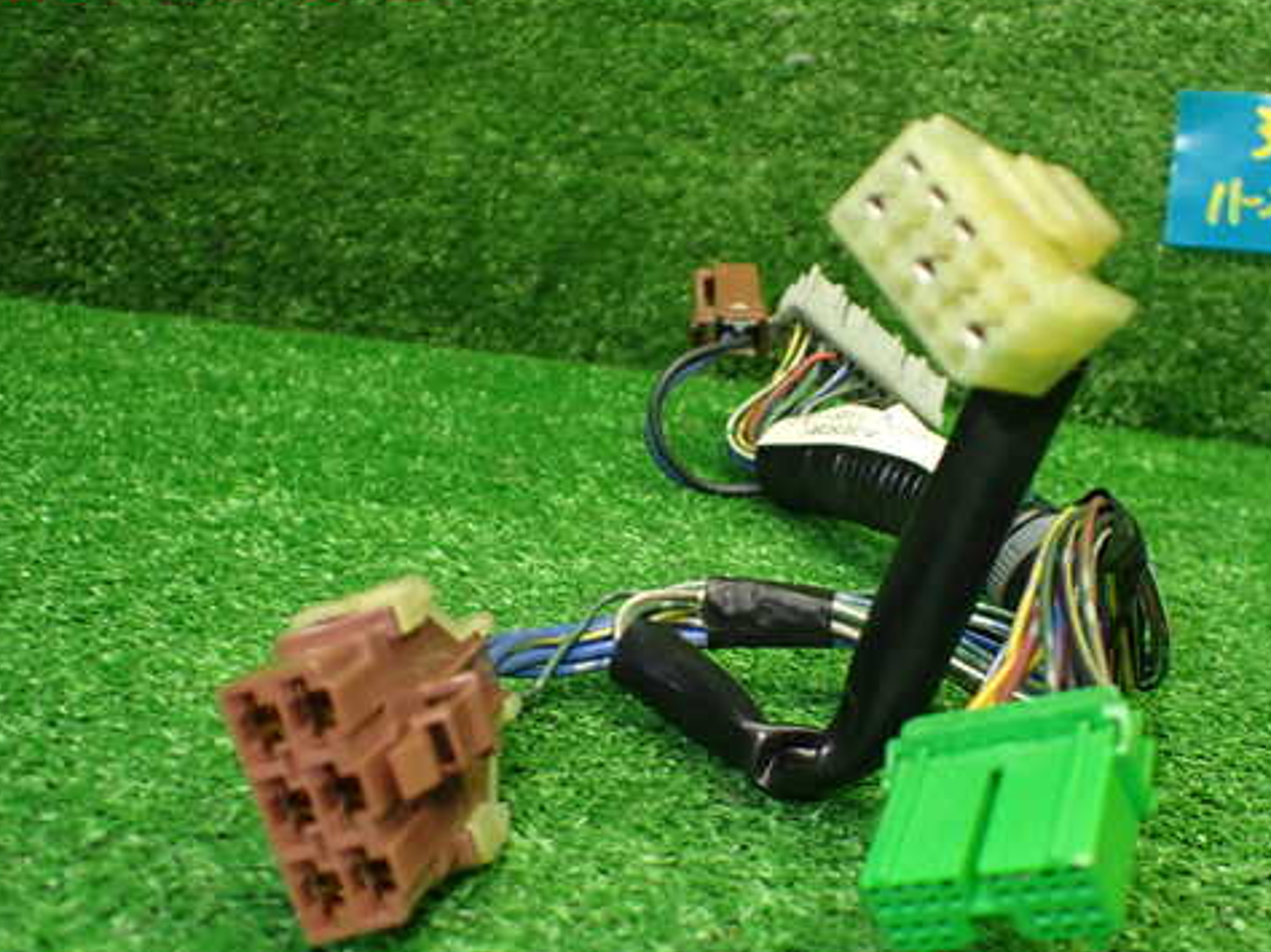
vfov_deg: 37.6
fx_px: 1395
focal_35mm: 38
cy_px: 544
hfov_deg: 48.7
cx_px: 762
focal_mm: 5.4
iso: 640
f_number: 2.3
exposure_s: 1/125
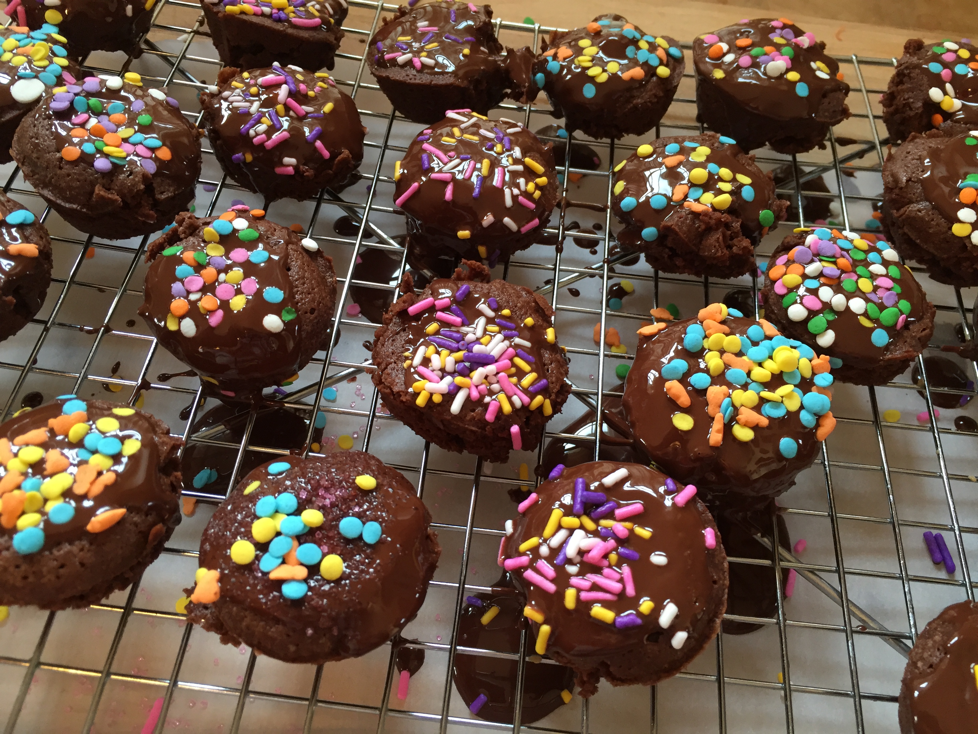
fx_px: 819
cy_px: 367
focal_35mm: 29
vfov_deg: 48.2
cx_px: 489
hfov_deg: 61.7
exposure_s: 1/30
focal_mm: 4.15
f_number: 2.2
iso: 100
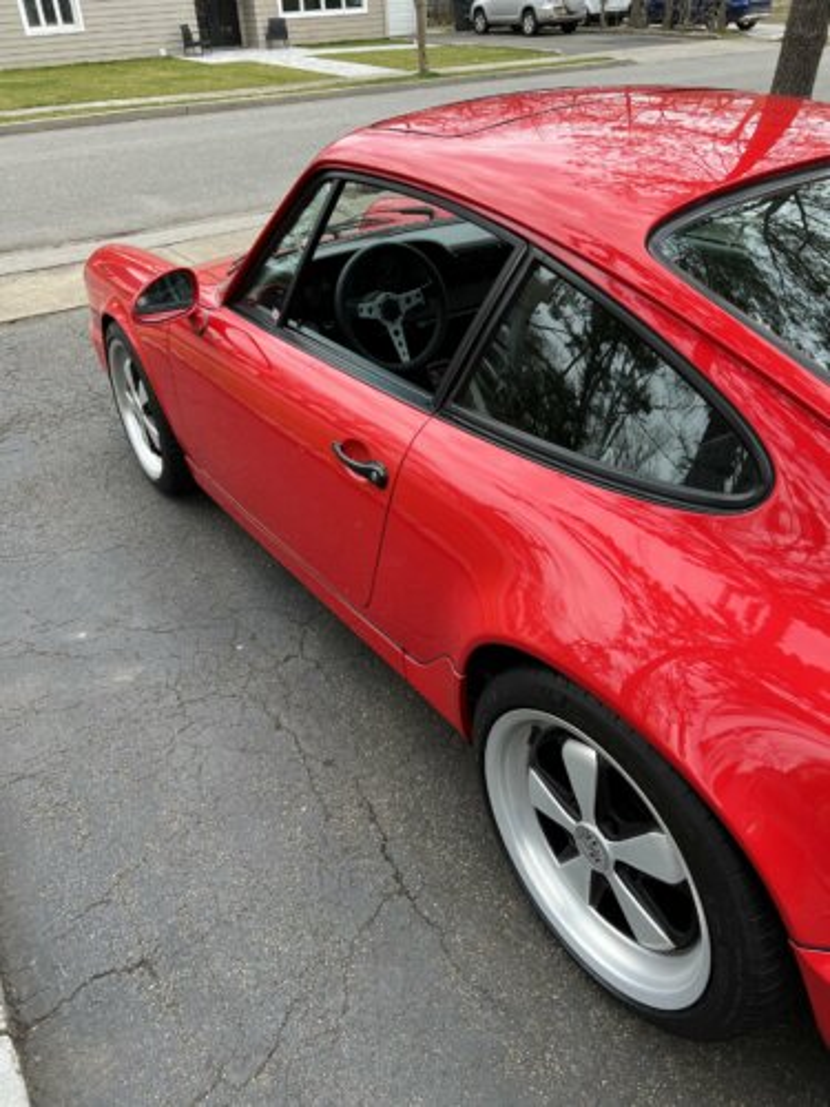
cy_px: 554
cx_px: 415
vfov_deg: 67.3
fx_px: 831
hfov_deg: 53.1
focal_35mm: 26
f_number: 1.5
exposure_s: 1/866
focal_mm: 5.7
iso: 50
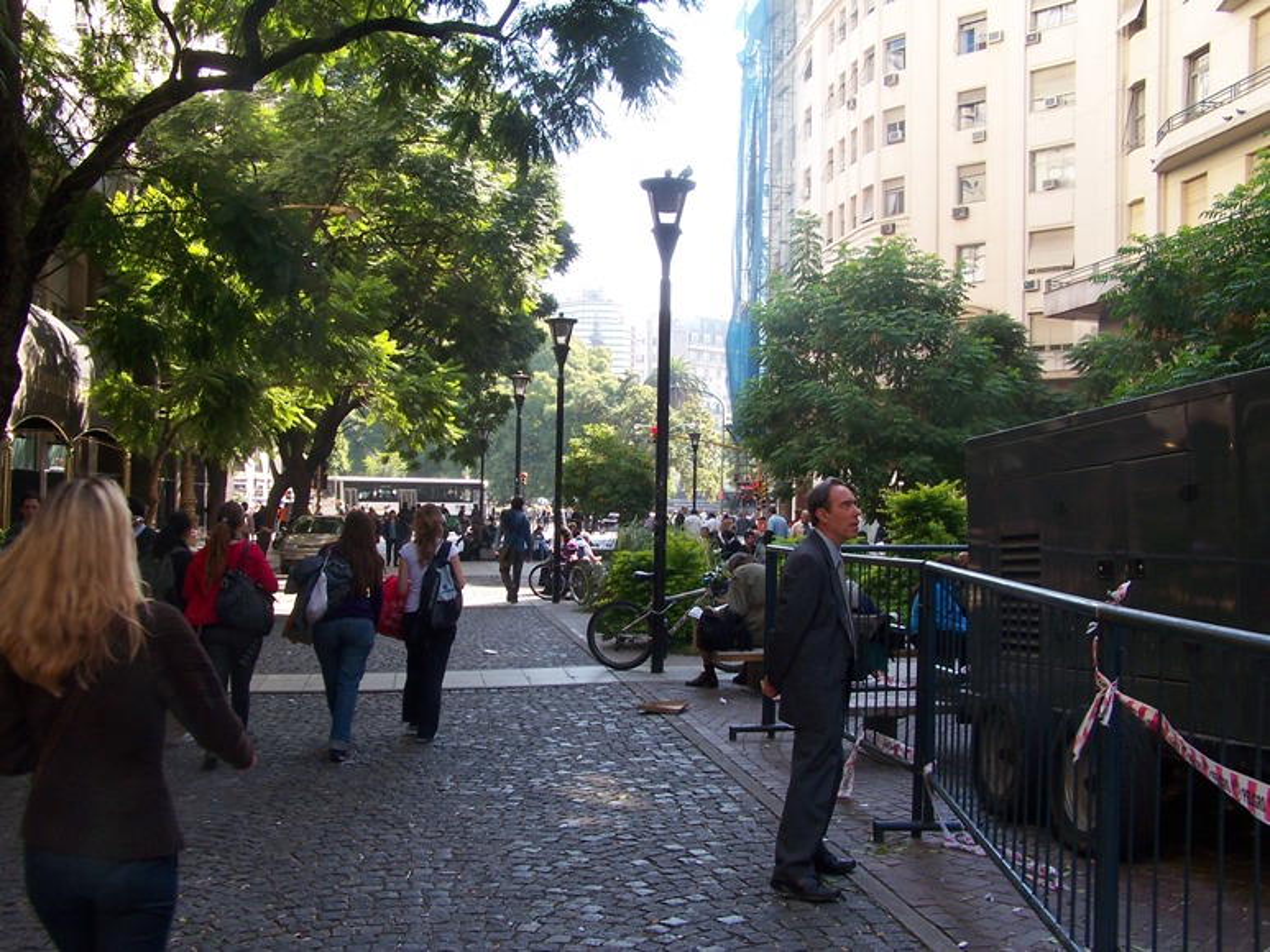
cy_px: 476
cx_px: 635
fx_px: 1394
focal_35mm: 38
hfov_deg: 49.0
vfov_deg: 37.7
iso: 100
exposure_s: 1/80
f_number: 5.6
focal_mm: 6.3
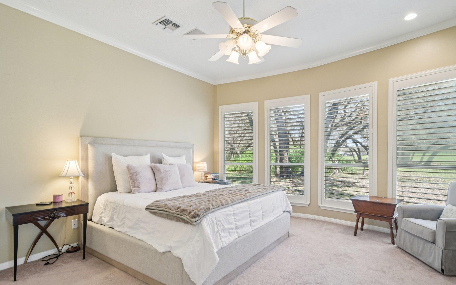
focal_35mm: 17
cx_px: 236
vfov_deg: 68.0
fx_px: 211
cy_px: 149
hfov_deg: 94.3
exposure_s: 1/10
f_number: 8
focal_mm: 10
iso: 400
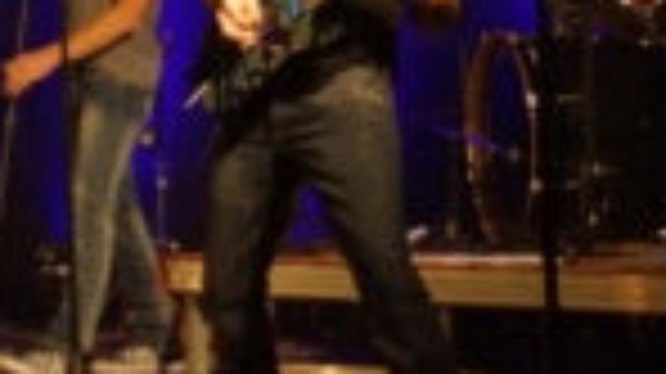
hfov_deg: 12.9
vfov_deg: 7.1
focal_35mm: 167
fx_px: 2940
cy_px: -248
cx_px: 166
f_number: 4
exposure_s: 1/80
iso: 3200
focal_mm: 35
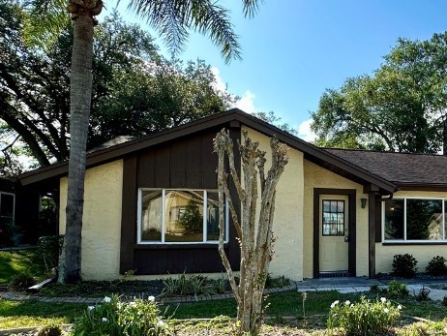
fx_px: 401
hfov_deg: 52.6
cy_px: 223
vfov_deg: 44.8
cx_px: 386
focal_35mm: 31
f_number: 2.2
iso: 40
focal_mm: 2.22
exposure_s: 1/861
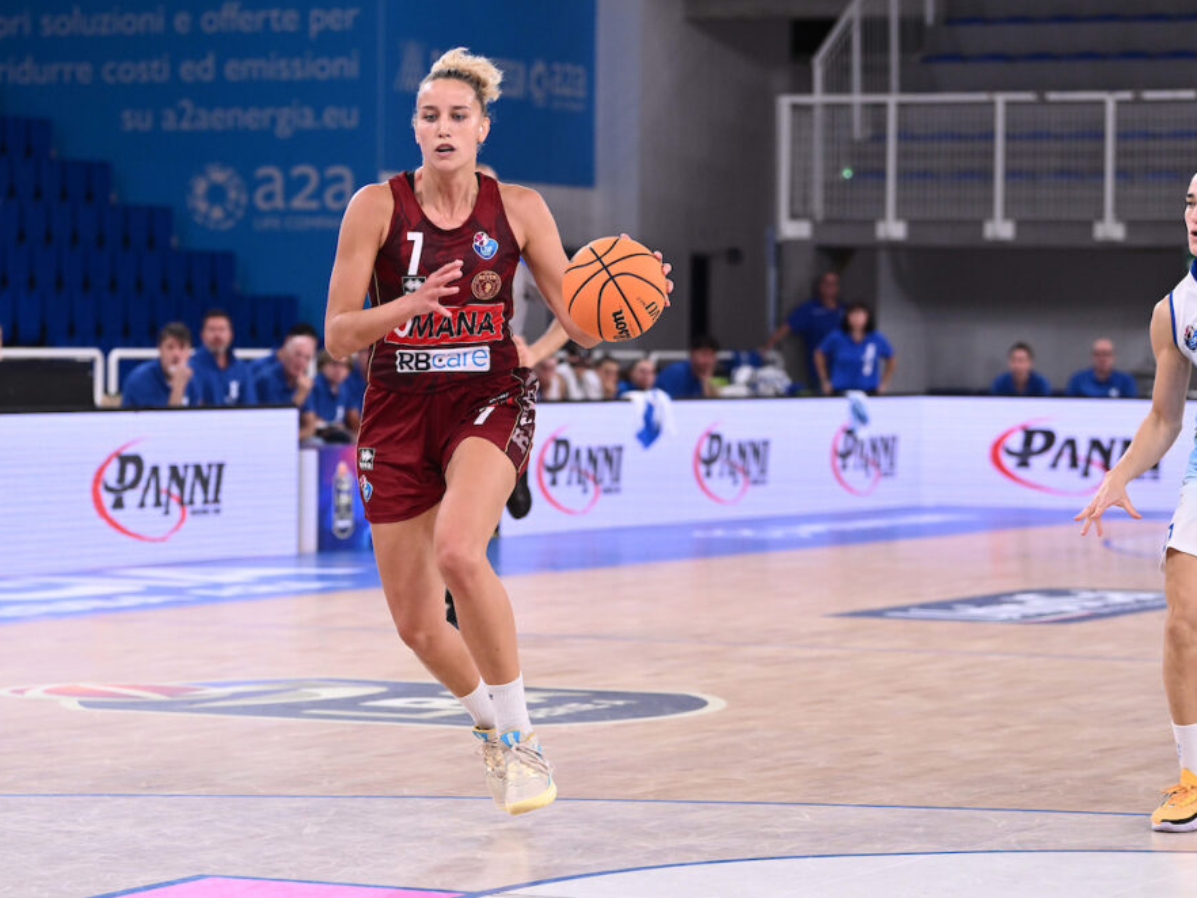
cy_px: 448
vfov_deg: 13.6
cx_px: 650
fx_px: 3770
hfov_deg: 18.0
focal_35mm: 109
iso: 1600
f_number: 3.5
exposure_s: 1/1250
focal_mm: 100
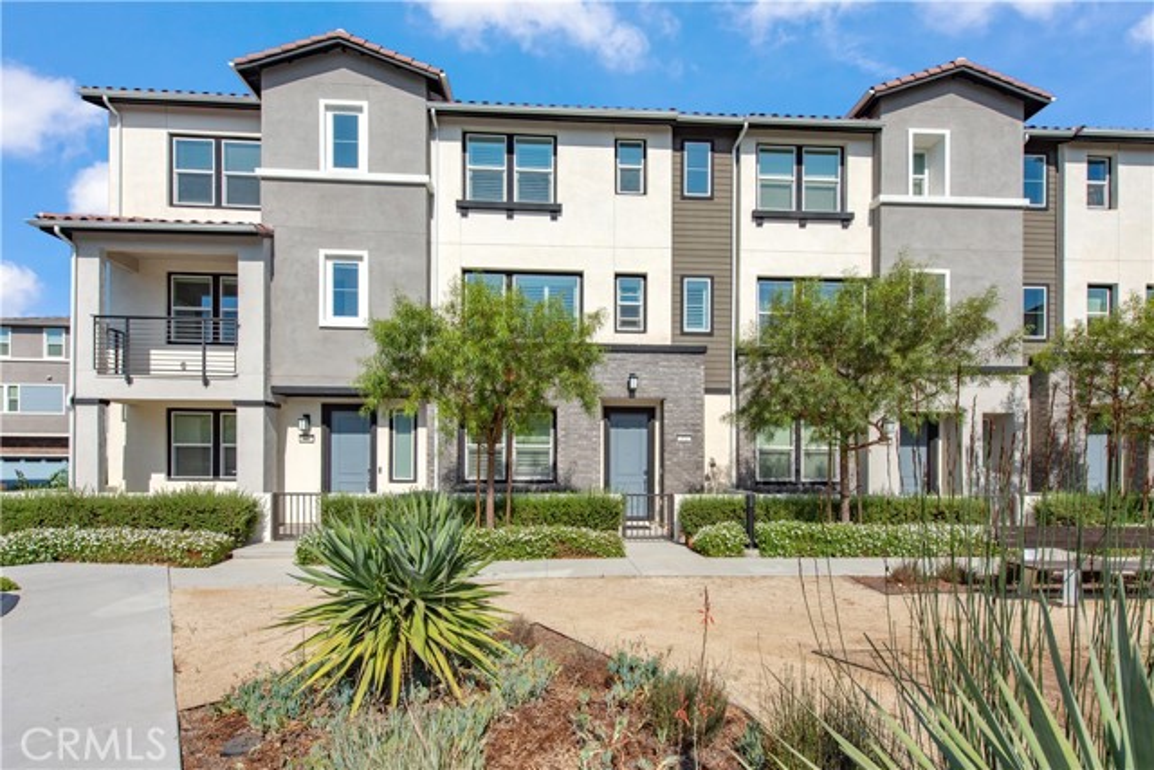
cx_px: 577
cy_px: 385
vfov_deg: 73.8
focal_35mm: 16
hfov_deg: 96.7
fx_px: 513
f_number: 11
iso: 200
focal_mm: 16
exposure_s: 1/500
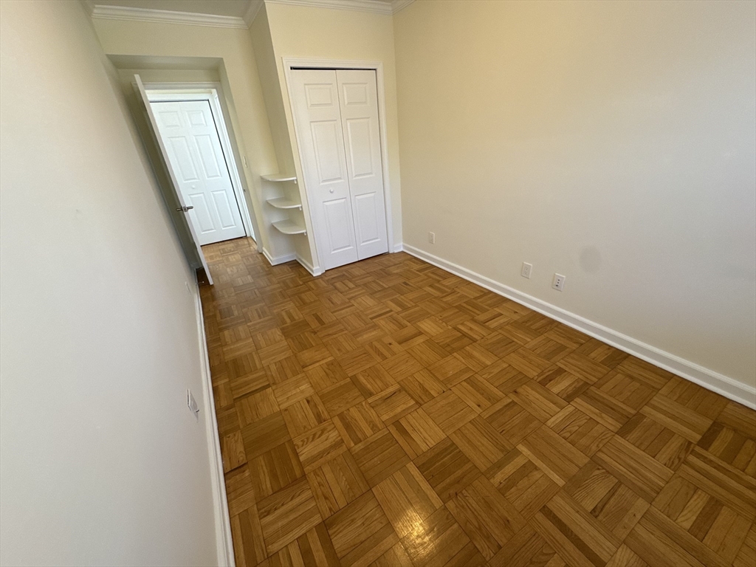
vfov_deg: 85.7
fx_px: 306
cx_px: 378
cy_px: 284
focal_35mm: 14
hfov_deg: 102.1
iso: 200
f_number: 2.2
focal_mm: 2.22
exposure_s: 1/120
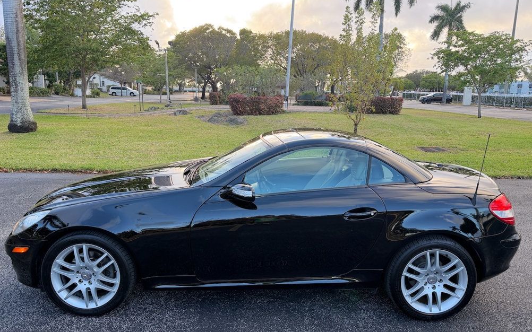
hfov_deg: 70.4
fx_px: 377
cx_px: 263
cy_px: 154
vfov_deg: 47.6
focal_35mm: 26
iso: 125
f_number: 1.78
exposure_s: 1/211
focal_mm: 6.76
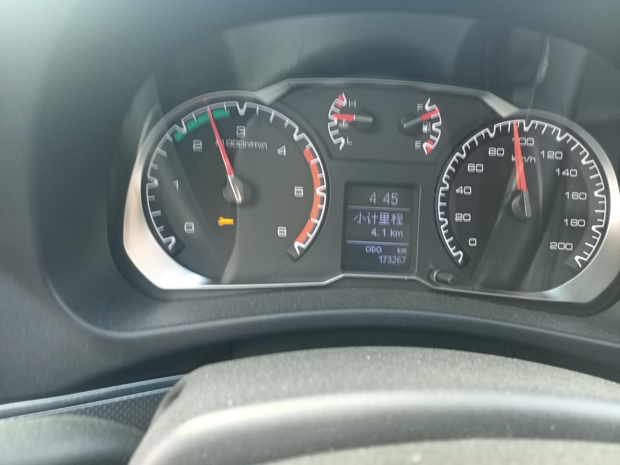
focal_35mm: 26
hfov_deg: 67.3
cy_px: 232
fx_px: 466
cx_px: 310
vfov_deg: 53.1
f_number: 1.8
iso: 278
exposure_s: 1/30
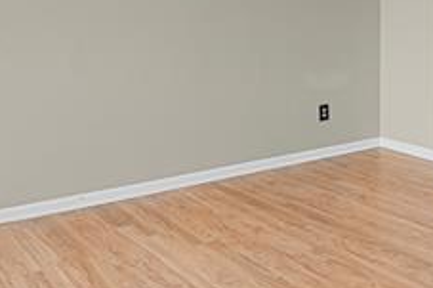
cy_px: 17
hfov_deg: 36.1
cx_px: 454
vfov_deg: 26.9
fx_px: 577
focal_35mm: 48
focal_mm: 17
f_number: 8
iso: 4500
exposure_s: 1/20
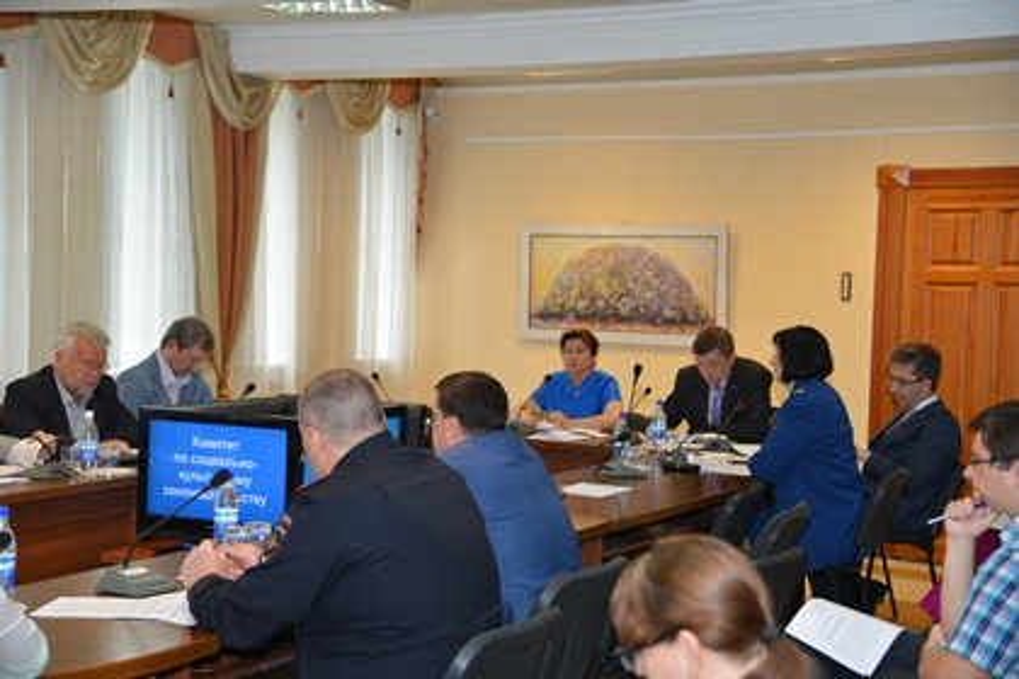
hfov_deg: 36.2
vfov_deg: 24.6
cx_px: 510
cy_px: 340
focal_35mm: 55
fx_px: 1557
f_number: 4
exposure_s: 1/60
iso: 360
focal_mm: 55
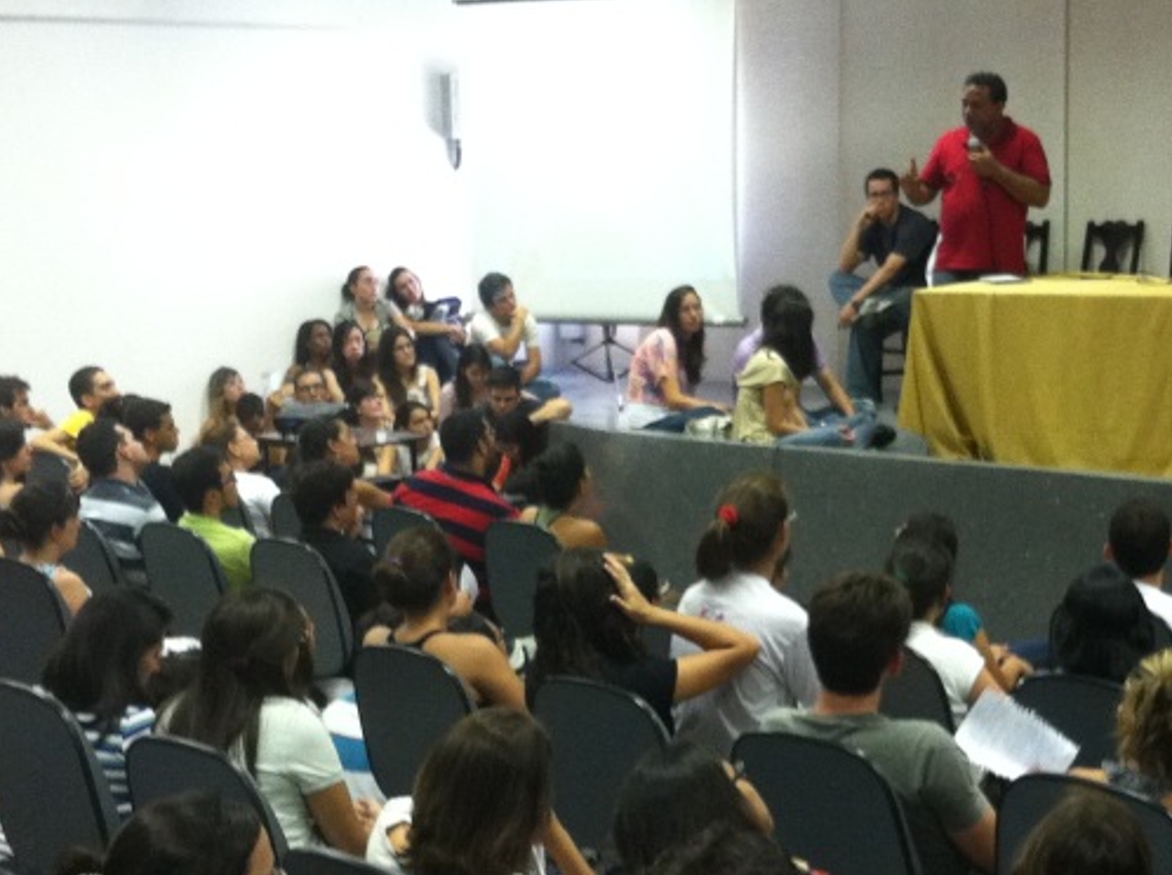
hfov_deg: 27.1
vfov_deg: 20.3
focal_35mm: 72
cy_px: 575
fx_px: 2434
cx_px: 652
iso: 200
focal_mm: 3.85
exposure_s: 1/15
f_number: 2.8
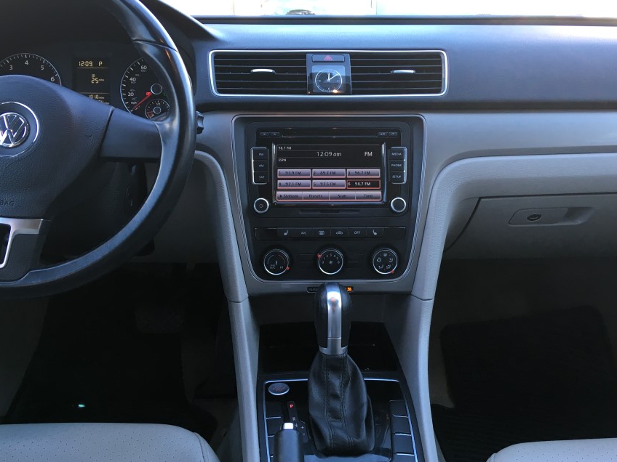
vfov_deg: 40.7
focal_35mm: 35
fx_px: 624
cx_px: 306
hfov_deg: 52.6
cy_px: 219
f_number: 2.2
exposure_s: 1/40
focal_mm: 4.15
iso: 32
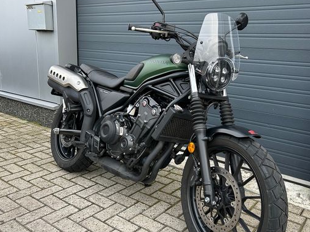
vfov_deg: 42.9
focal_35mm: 33
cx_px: 165
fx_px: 296
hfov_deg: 55.3
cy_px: 129
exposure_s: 1/121
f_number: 1.5
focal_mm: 5.7
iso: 40
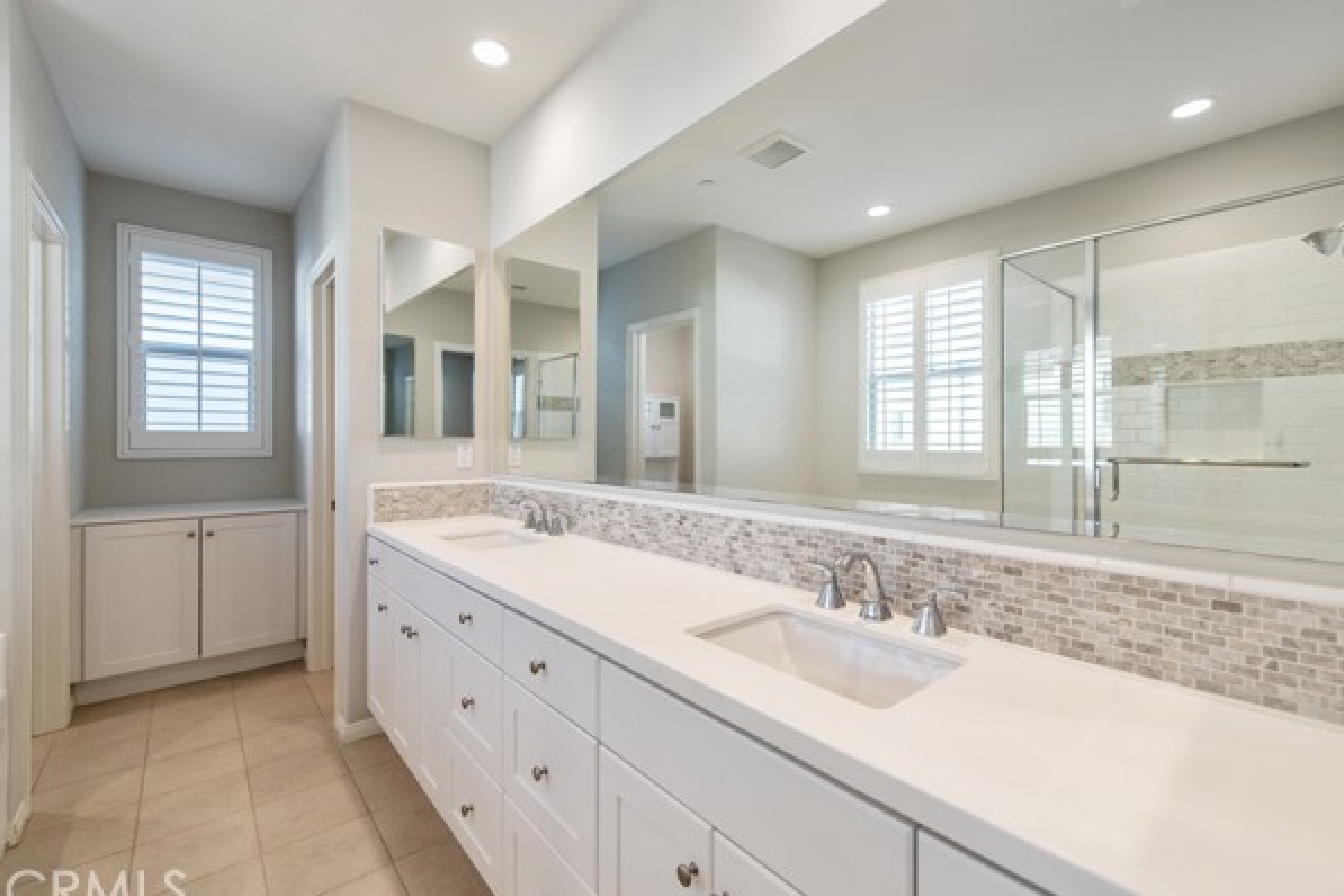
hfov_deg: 100.4
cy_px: 443
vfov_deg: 77.3
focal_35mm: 15
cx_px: 673
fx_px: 560
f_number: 3.5
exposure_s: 1/250
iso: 400
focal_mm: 14
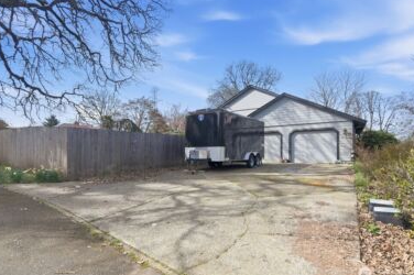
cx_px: 206
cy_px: 139
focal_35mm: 17
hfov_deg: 93.3
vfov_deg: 70.3
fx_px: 195
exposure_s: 1/125
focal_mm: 11
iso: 320
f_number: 10
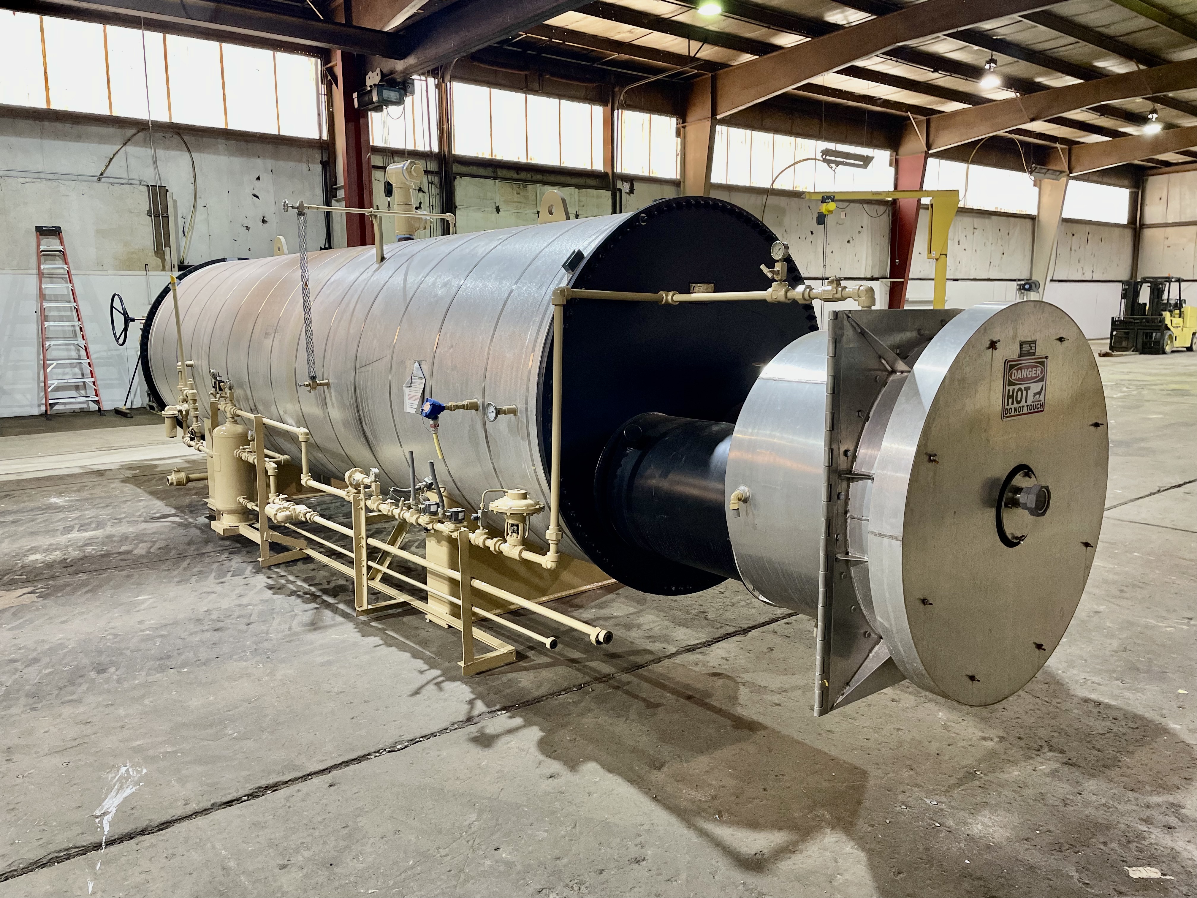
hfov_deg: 67.3
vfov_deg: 53.1
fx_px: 899
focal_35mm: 26
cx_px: 598
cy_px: 449
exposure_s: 1/60
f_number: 1.6
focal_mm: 4.2
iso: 250
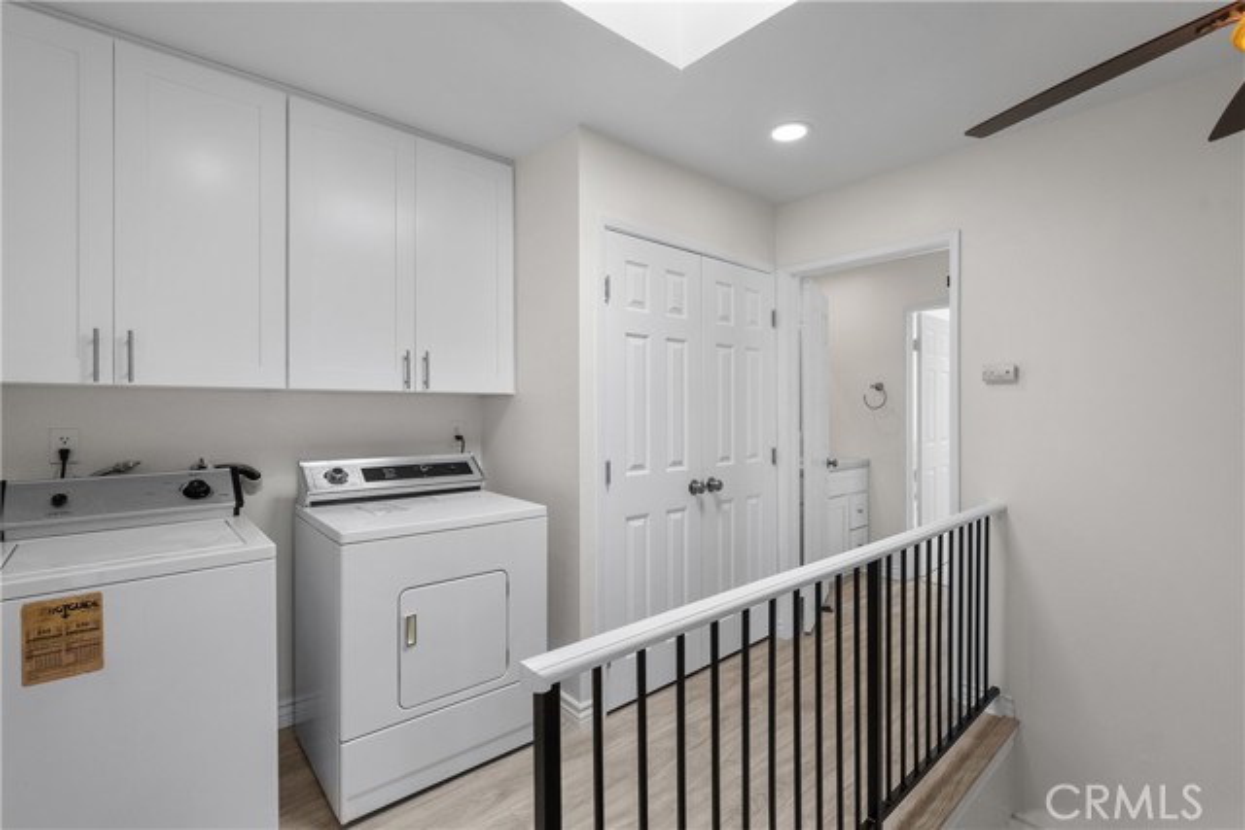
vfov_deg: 73.8
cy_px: 415
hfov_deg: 96.7
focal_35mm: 16
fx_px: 553
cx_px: 622
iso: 2000
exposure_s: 1/160
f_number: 8
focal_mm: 16
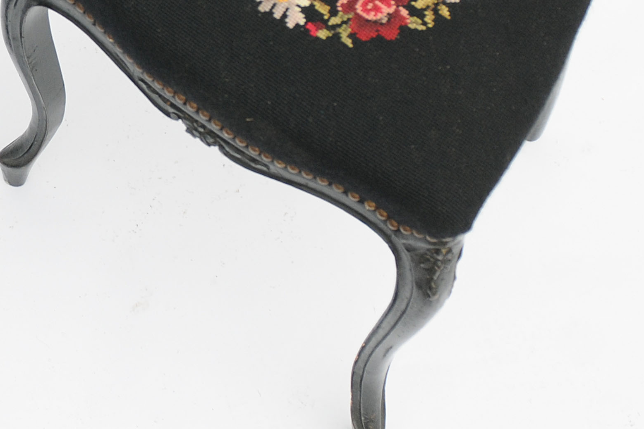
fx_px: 1771
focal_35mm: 99
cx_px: -47
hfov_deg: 19.8
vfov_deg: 13.4
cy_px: -115
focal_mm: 24
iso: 250
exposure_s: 1/250
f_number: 4
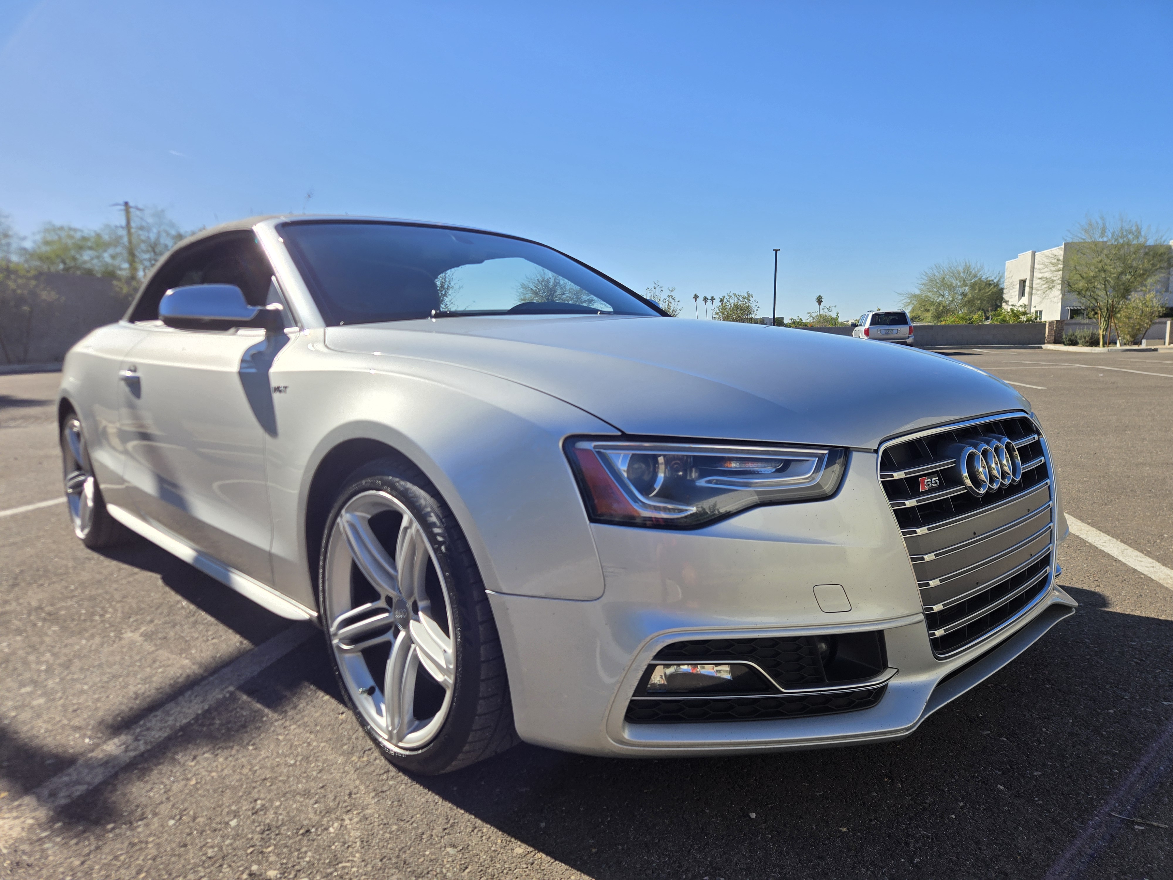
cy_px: 440
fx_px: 779
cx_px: 586
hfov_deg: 73.9
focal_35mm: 23
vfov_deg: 58.9
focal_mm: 5.4
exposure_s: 1/2259
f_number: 1.8
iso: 25
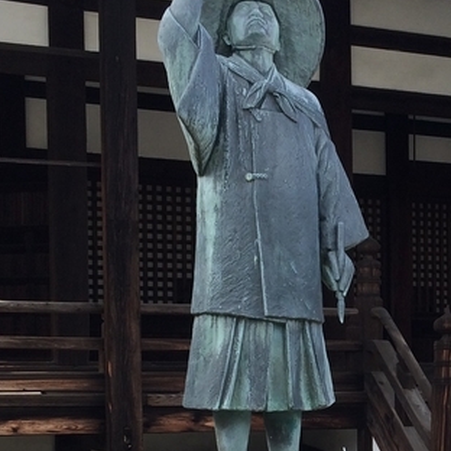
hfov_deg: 20.3
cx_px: 385
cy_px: 403
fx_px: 1238
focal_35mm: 84
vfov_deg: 20.2
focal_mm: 4.15
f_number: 2.2
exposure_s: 1/190
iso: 32
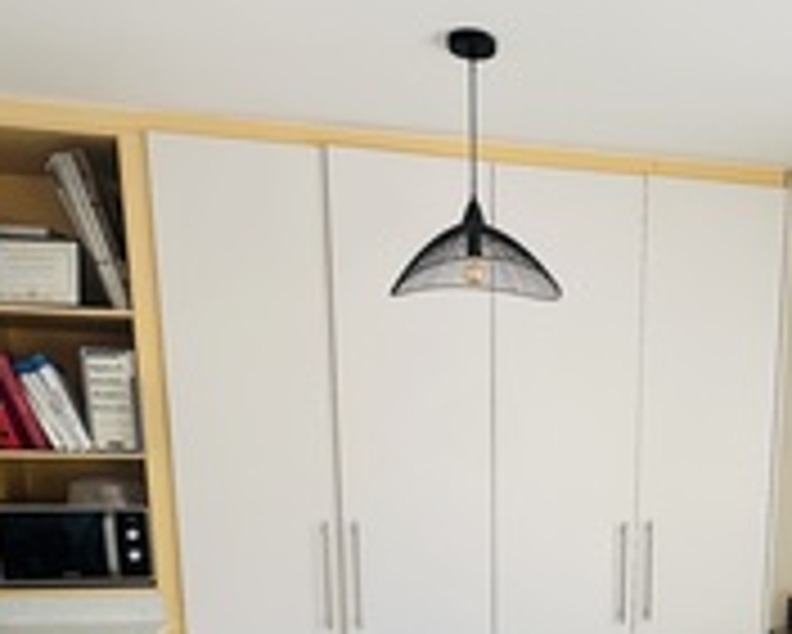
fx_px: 938
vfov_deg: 33.4
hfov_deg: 44.1
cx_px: 603
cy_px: 668
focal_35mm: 40
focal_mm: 2.22
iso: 40
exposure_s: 1/130
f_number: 2.2
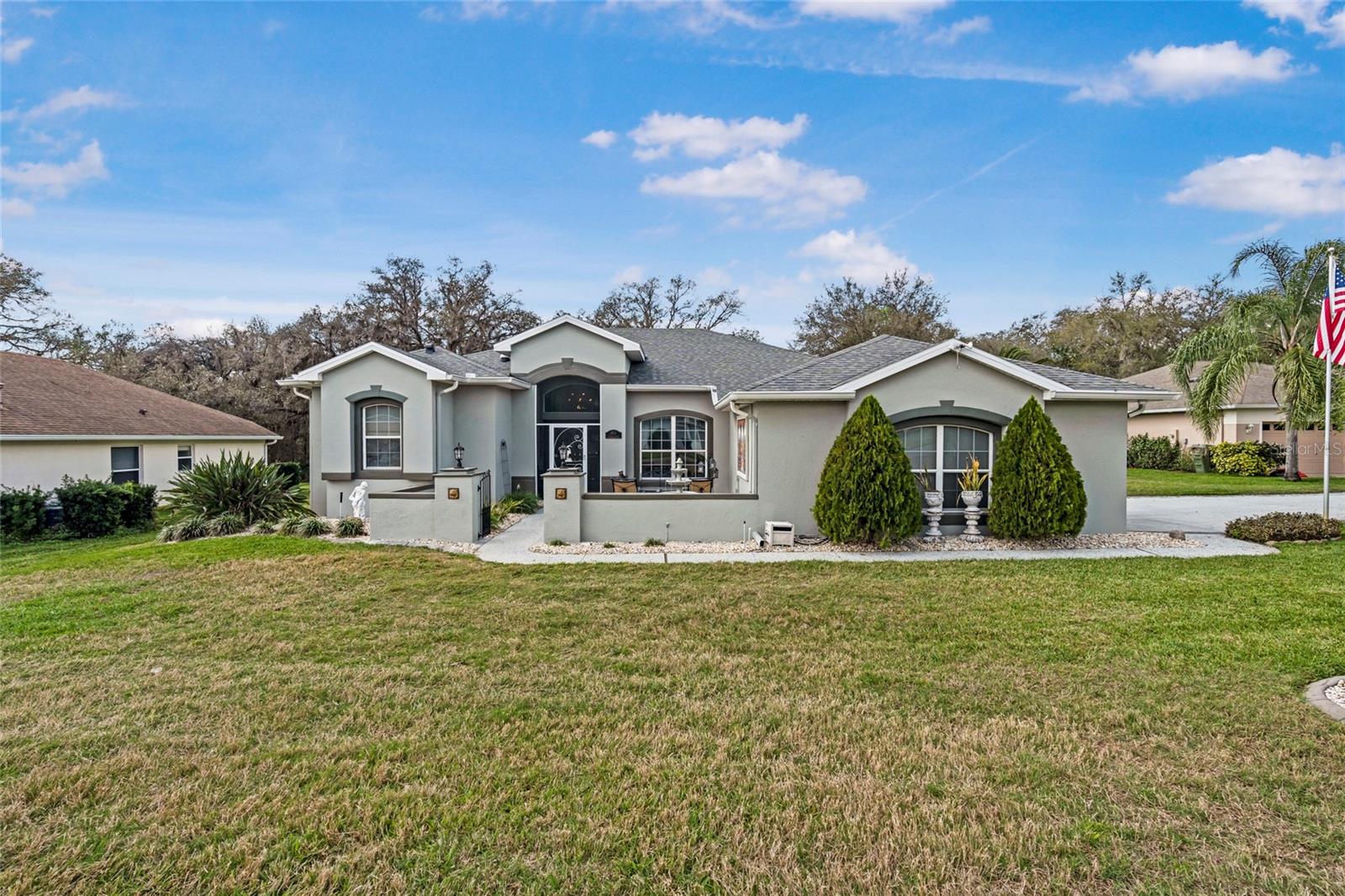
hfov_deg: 93.3
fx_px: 635
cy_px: 448
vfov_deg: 70.4
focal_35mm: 17
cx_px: 672
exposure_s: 1/250
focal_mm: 17
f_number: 8
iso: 400
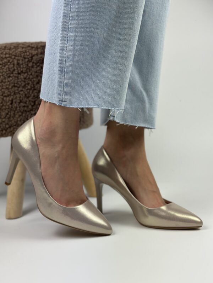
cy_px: 142
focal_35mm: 48
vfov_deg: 39.7
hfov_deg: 30.3
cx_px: 106
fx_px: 394
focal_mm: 6.86
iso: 80
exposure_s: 1/1453
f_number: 1.78
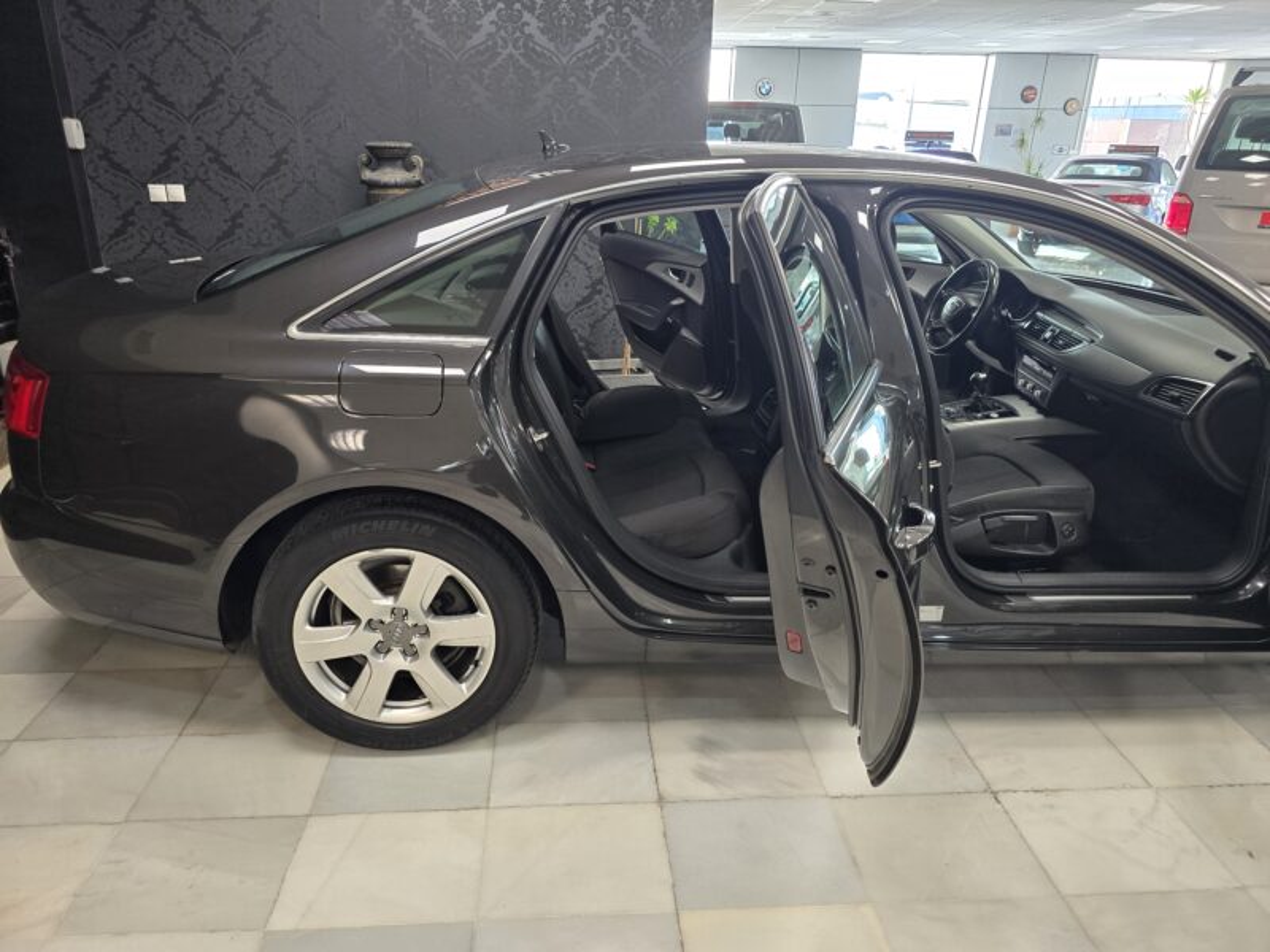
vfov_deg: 58.9
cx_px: 635
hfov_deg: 73.9
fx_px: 844
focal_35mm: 23
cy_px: 476
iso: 200
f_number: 1.7
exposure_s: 1/100
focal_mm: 6.3
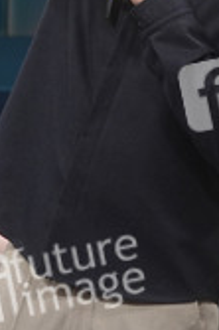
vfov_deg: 18.4
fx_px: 987
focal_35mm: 108
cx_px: 101
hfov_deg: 12.7
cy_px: -14
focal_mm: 30
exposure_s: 1/320
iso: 640
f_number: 2.2
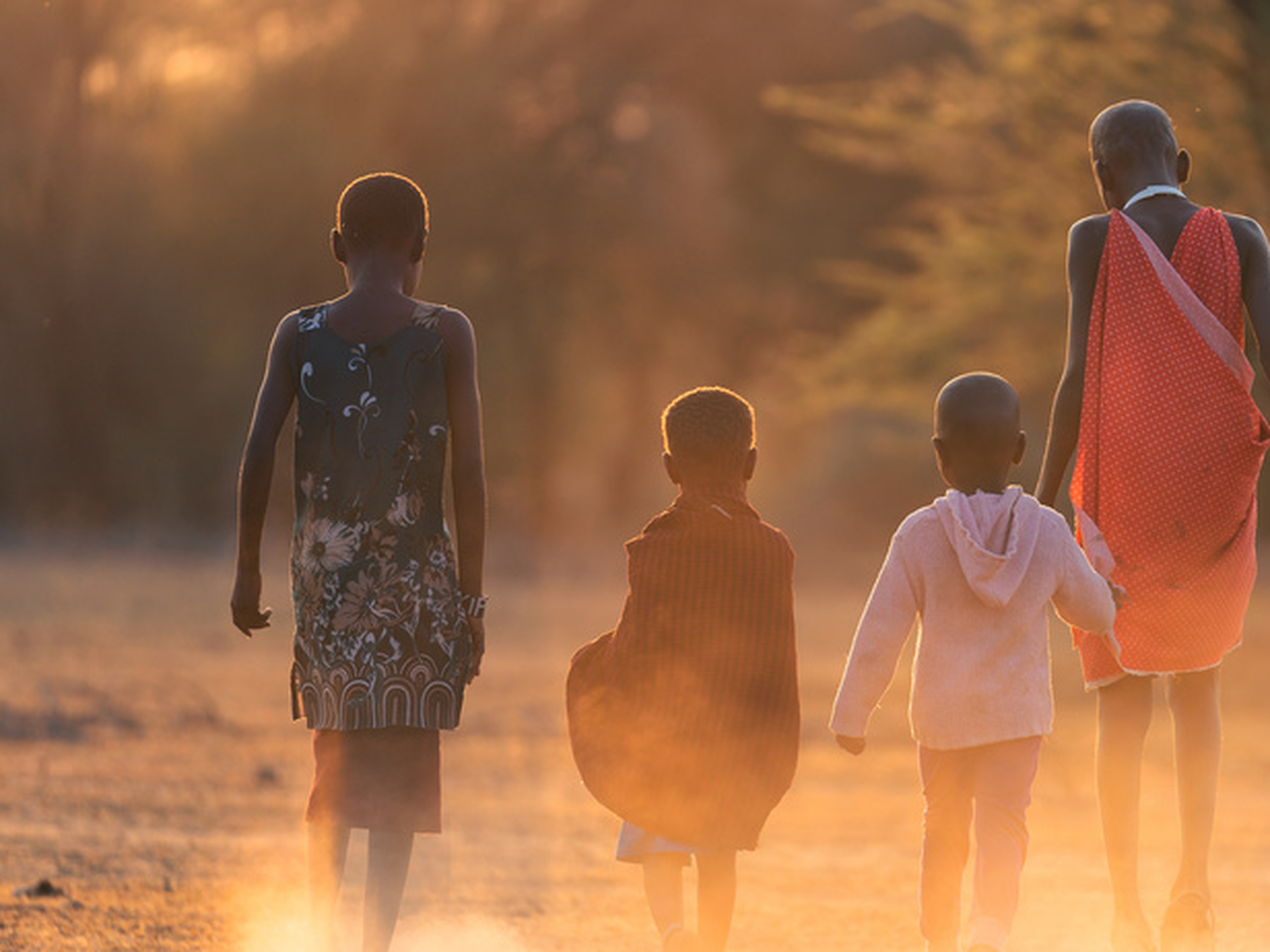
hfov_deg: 6.3
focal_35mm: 312
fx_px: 11447
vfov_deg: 4.8
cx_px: 889
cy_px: 506
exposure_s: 1/500
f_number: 2.8
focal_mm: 200
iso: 100
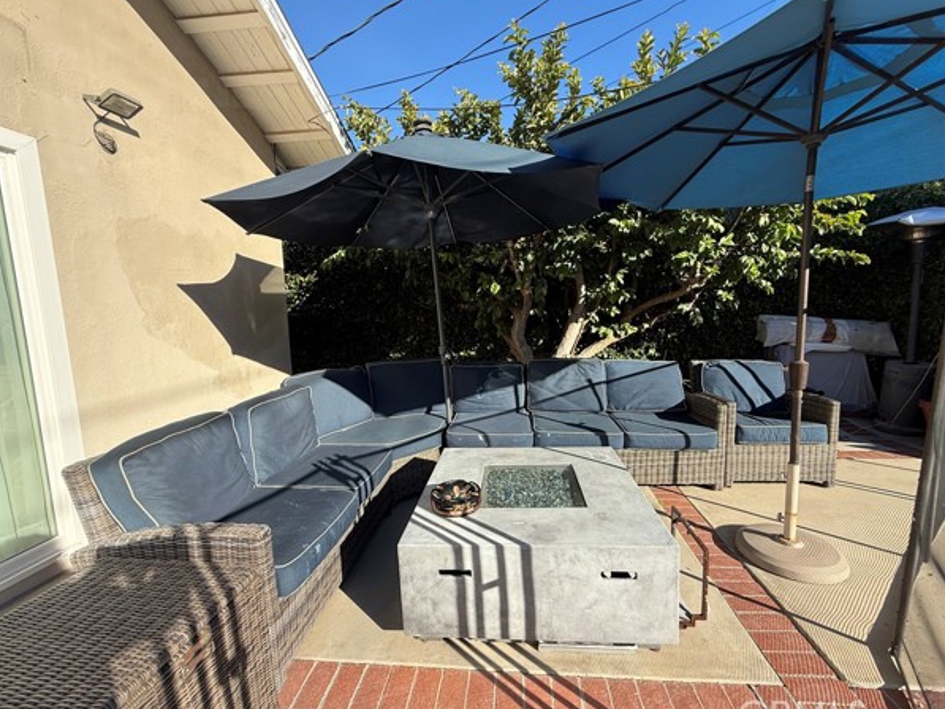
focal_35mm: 15
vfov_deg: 81.8
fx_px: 410
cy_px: 358
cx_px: 484
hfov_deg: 98.1
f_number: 2.2
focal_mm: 2.22
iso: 64
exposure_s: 1/701
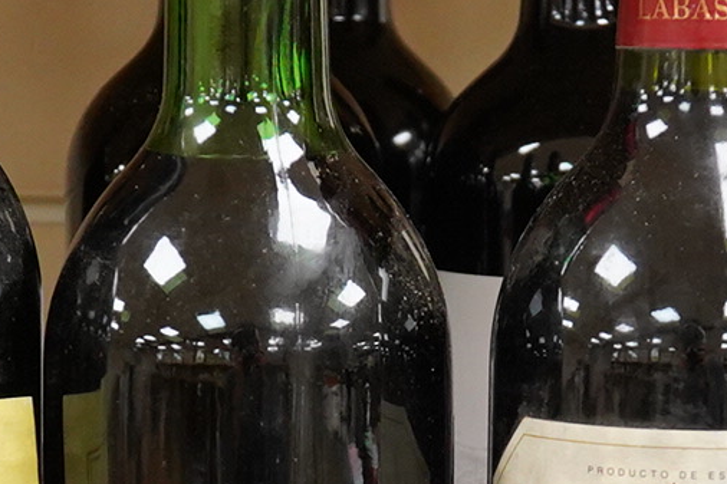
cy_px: 481
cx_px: 473
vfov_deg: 7.8
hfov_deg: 11.7
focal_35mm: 175
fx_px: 3533
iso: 2500
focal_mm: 30
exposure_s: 1/160
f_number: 5
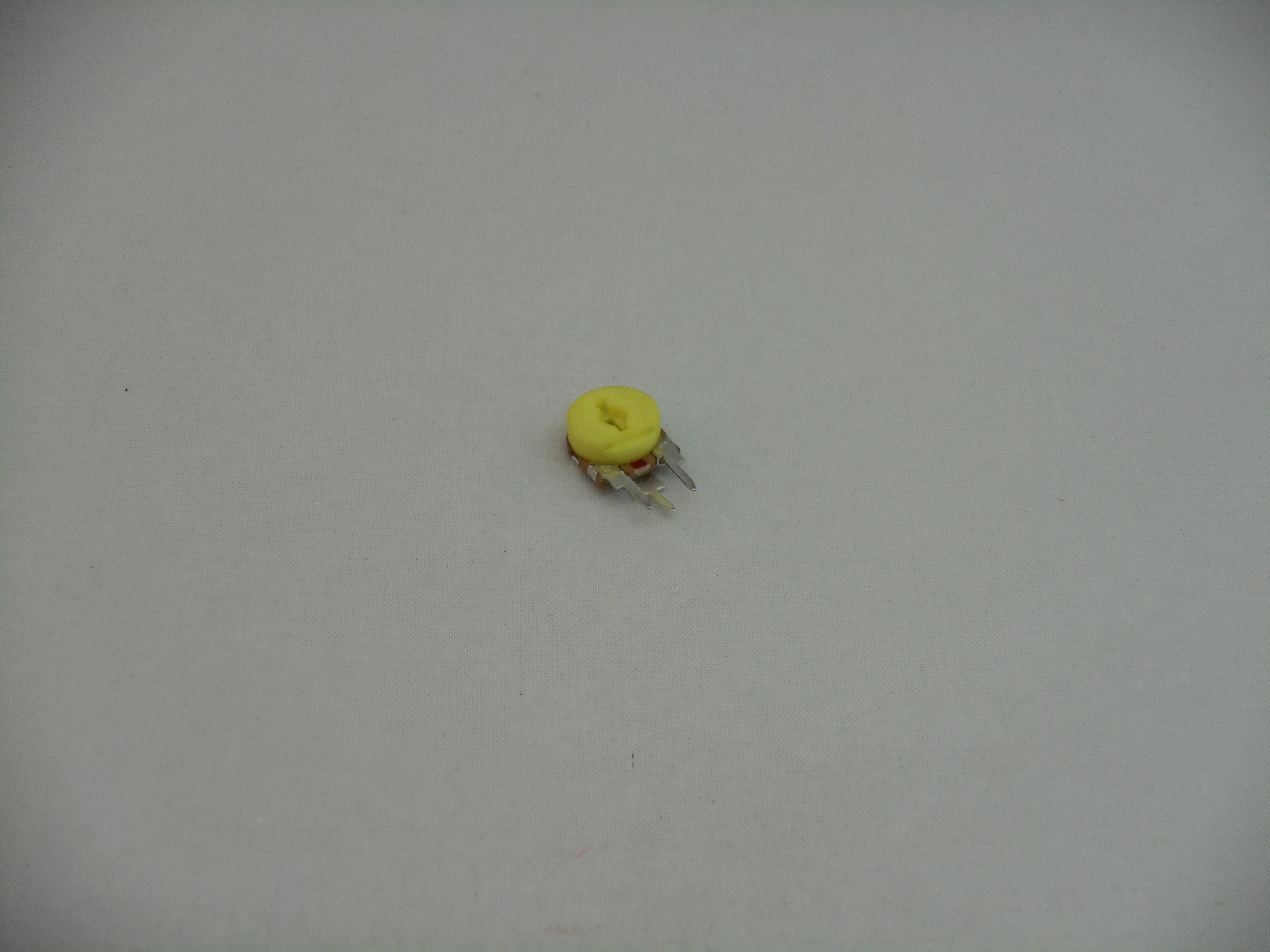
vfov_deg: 12.7
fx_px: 4293
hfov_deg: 16.8
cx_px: 635
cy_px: 476
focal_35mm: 117
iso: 100
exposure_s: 1/60
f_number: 5.9
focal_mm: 20.9
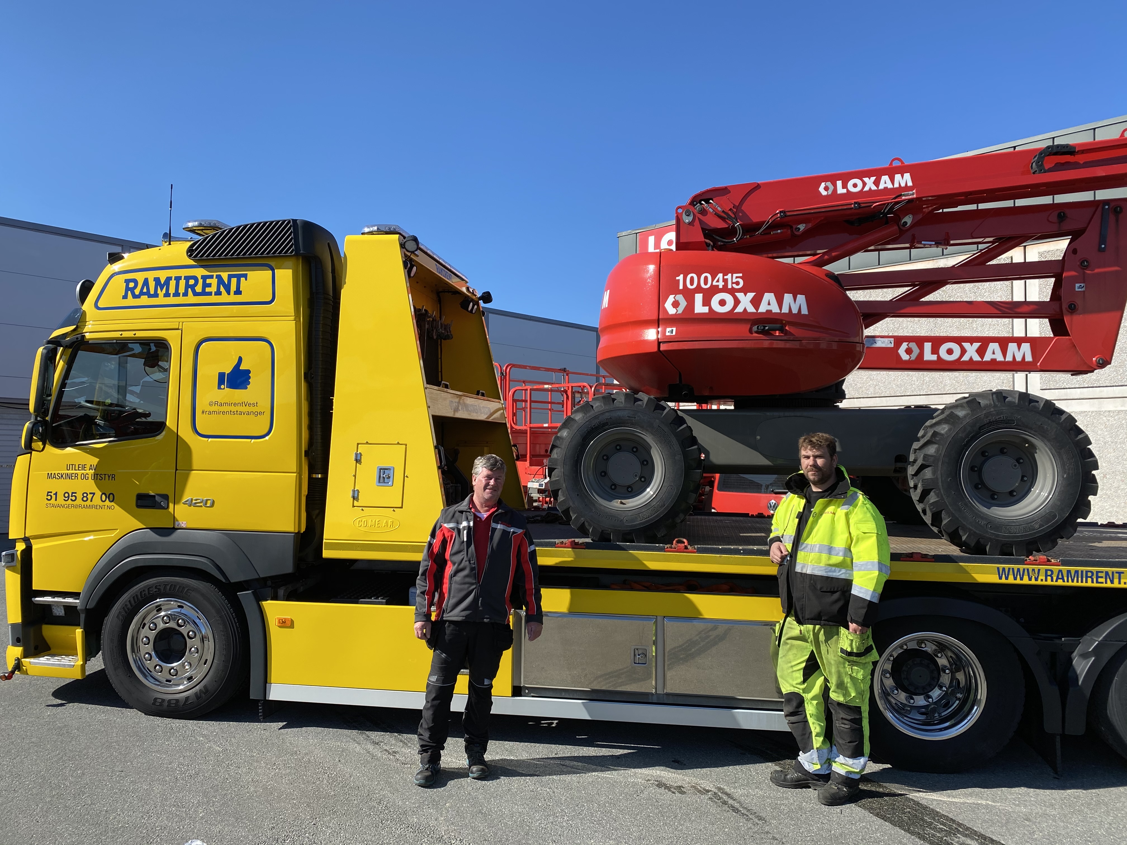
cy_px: 422
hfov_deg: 67.3
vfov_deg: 53.1
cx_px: 564
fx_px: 846
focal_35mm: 26
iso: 32
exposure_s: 1/2183
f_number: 1.8
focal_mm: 4.25
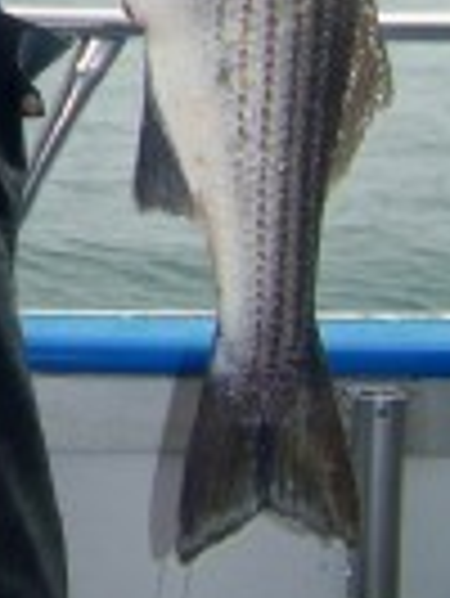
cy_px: -166
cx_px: -184
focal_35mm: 108
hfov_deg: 13.1
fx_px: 1869
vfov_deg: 17.2
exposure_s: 1/1000
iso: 64
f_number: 2.8
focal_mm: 5.85
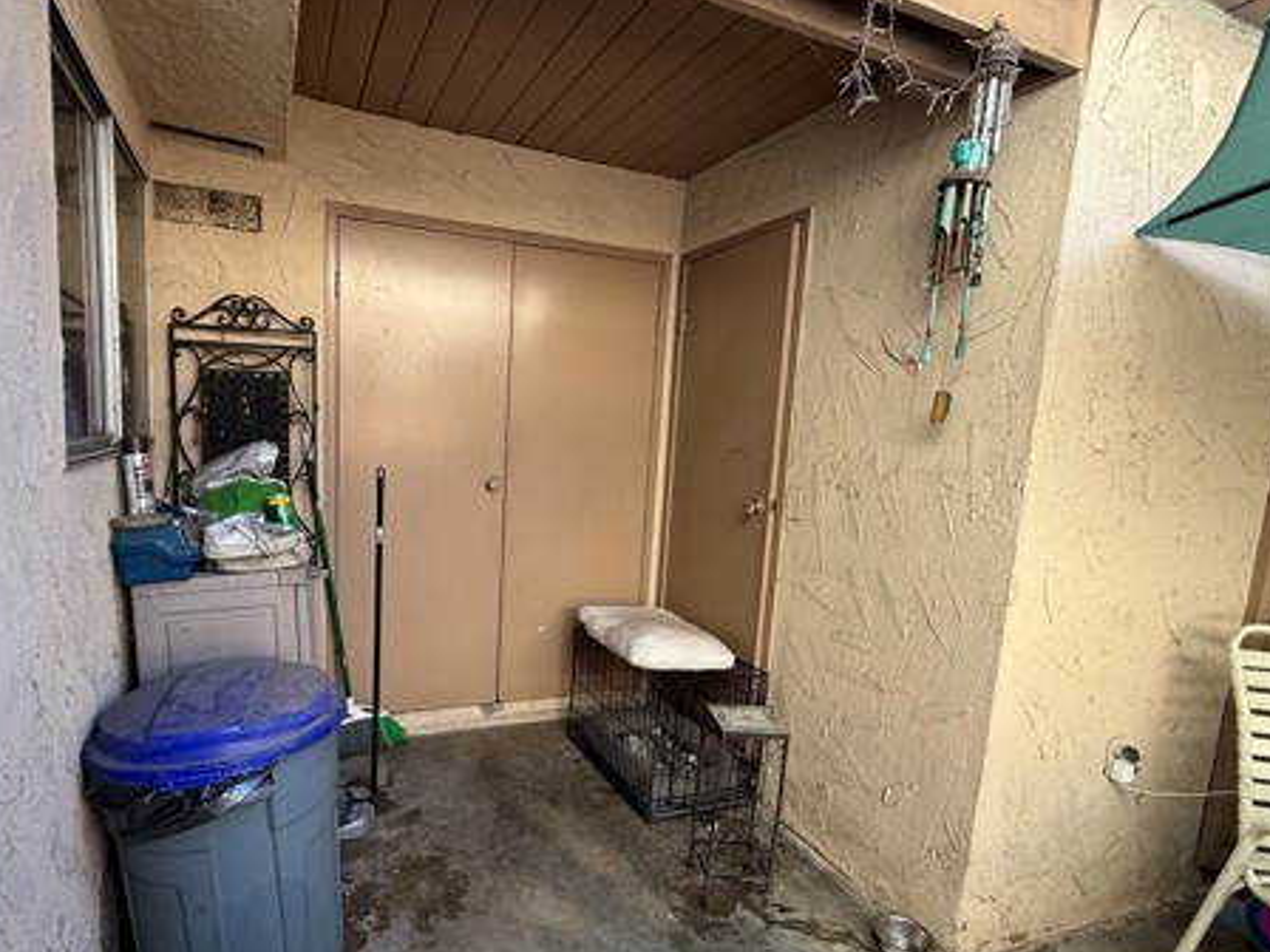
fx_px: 734
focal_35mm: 20
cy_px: 533
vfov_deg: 65.8
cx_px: 561
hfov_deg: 81.4
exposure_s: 1/99
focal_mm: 2.22
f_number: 2.2
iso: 50
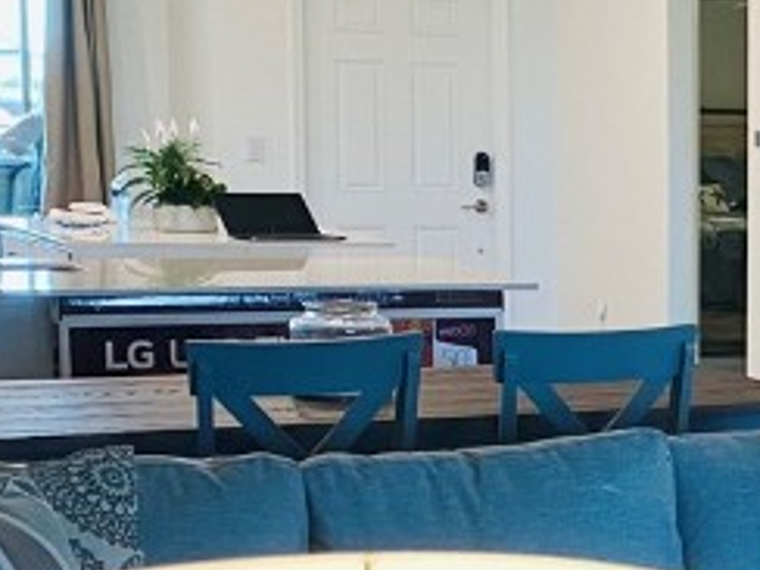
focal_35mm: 109
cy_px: 449
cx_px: 1255
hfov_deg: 16.0
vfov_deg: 13.5
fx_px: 2393
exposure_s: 1/60
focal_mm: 4.25
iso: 100
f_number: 1.8
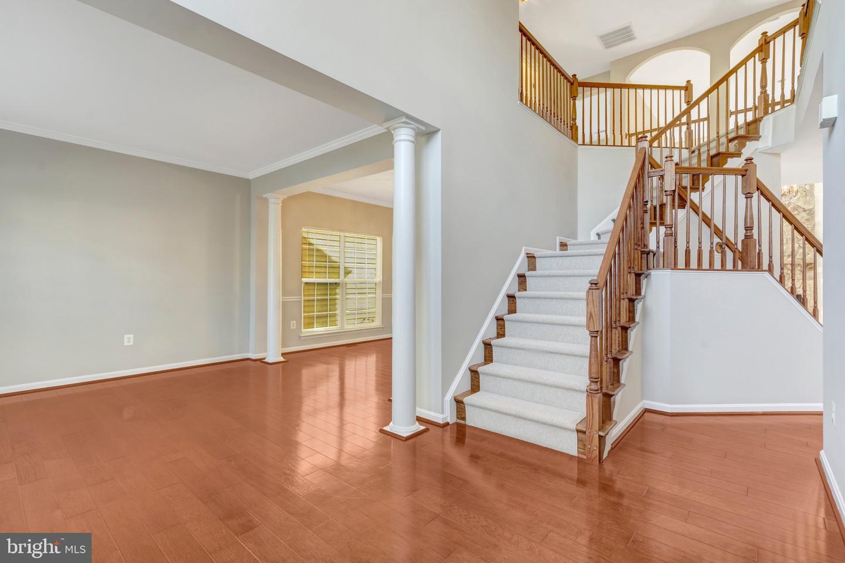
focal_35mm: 16
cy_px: 282
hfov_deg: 96.7
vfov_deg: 73.7
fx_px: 376
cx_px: 422
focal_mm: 16
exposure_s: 1/80
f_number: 8
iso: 1250
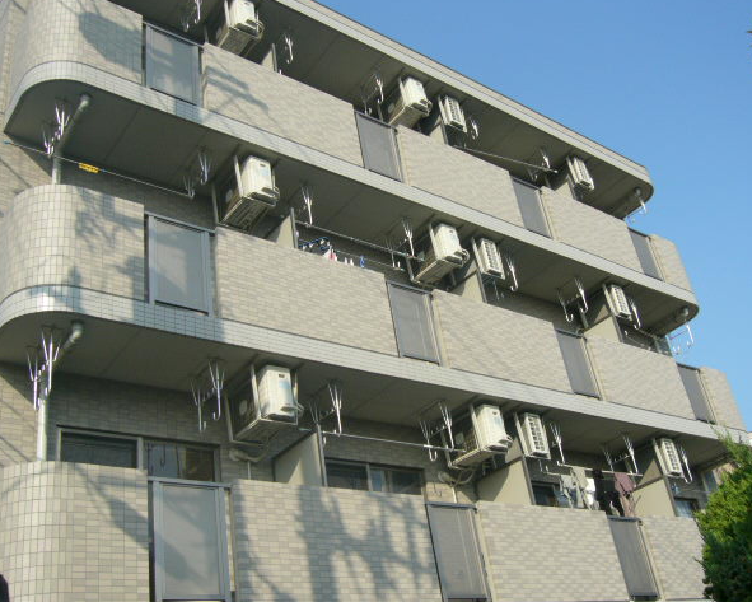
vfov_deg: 40.1
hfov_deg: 49.1
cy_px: 298
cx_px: 380
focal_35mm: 37
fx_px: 824
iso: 100
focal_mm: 5.8
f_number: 8
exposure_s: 1/200
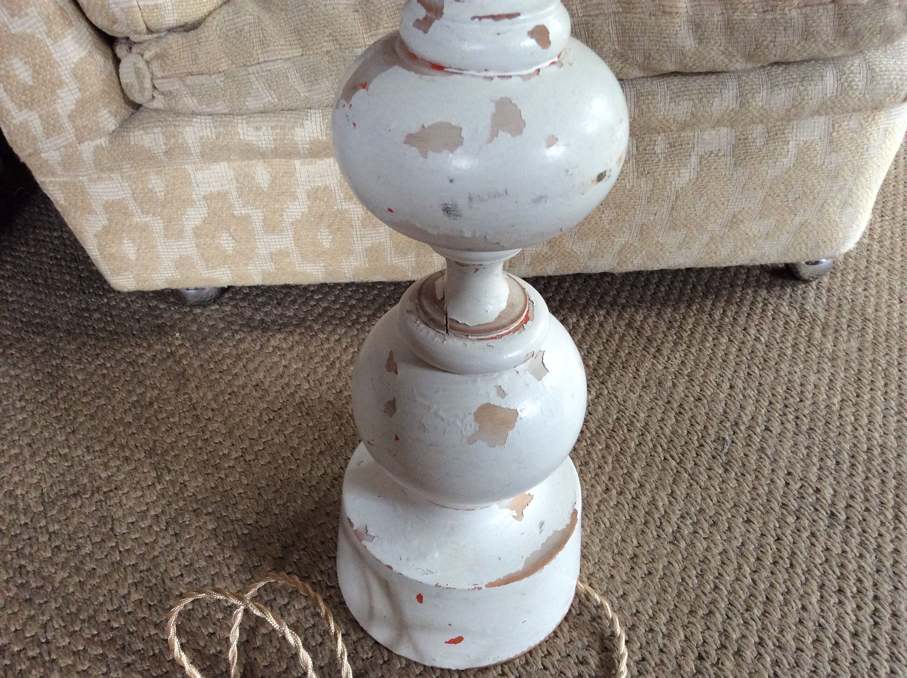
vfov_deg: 44.1
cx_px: 454
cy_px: 339
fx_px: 837
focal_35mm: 32
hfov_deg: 56.9
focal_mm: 3.3
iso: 125
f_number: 2.4
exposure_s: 1/25
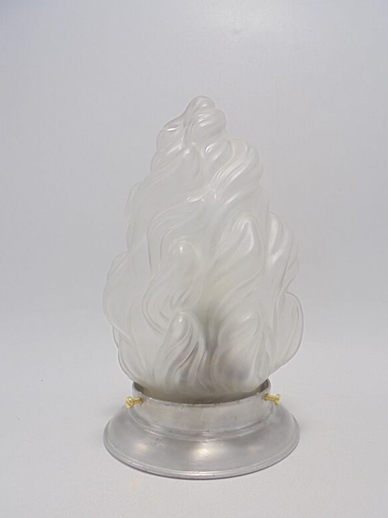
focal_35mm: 30
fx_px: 448
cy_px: 290
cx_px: 209
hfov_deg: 46.8
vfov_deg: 59.8
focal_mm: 4.6
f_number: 3.5
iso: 100
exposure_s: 1/80
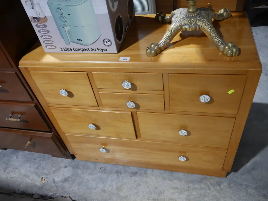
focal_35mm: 28
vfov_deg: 49.8
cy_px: 100
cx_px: 134
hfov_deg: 63.4
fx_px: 217
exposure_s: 1/60
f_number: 3.5
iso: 400
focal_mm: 14
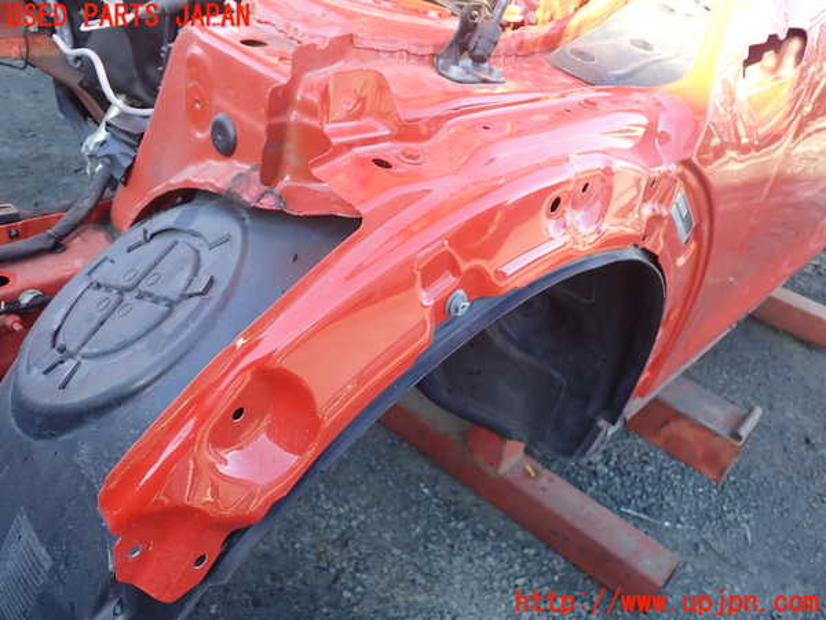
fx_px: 716
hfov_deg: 60.0
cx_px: 413
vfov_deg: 46.8
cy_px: 310
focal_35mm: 30
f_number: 2.3
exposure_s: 1/100
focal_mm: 5.4
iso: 100
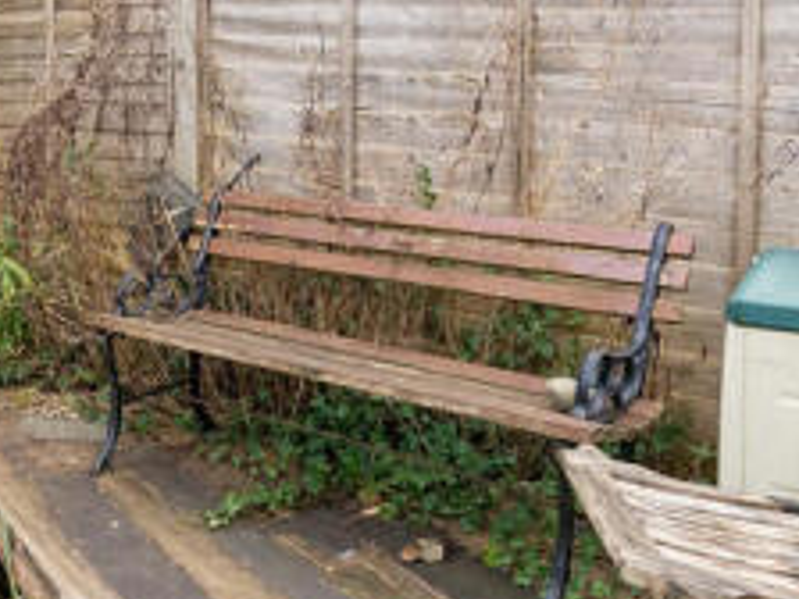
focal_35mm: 45
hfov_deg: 37.0
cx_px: -29
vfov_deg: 31.8
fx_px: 1039
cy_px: 176
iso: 1000
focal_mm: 16
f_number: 7.1
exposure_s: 1/500
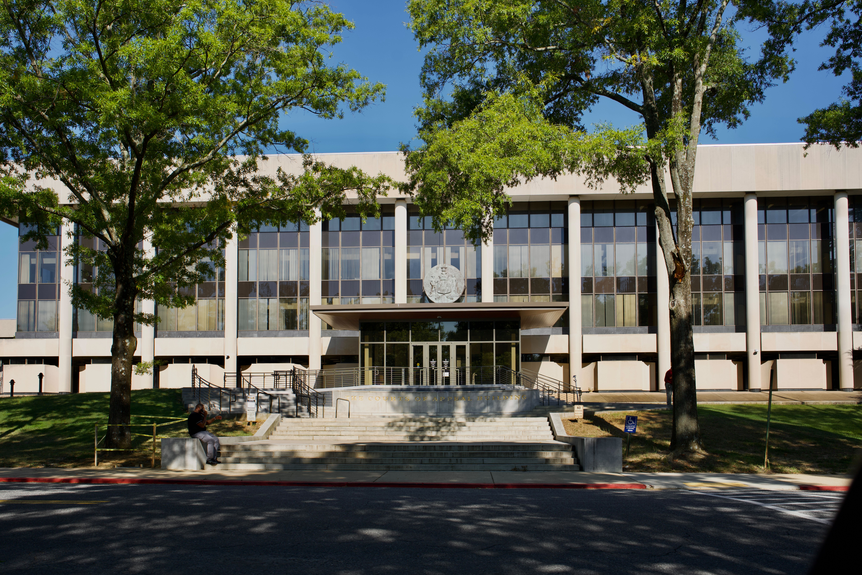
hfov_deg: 58.7
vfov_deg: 41.1
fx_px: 766
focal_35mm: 32
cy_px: 288
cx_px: 431
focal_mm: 32
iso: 160
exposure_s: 1/250
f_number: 8
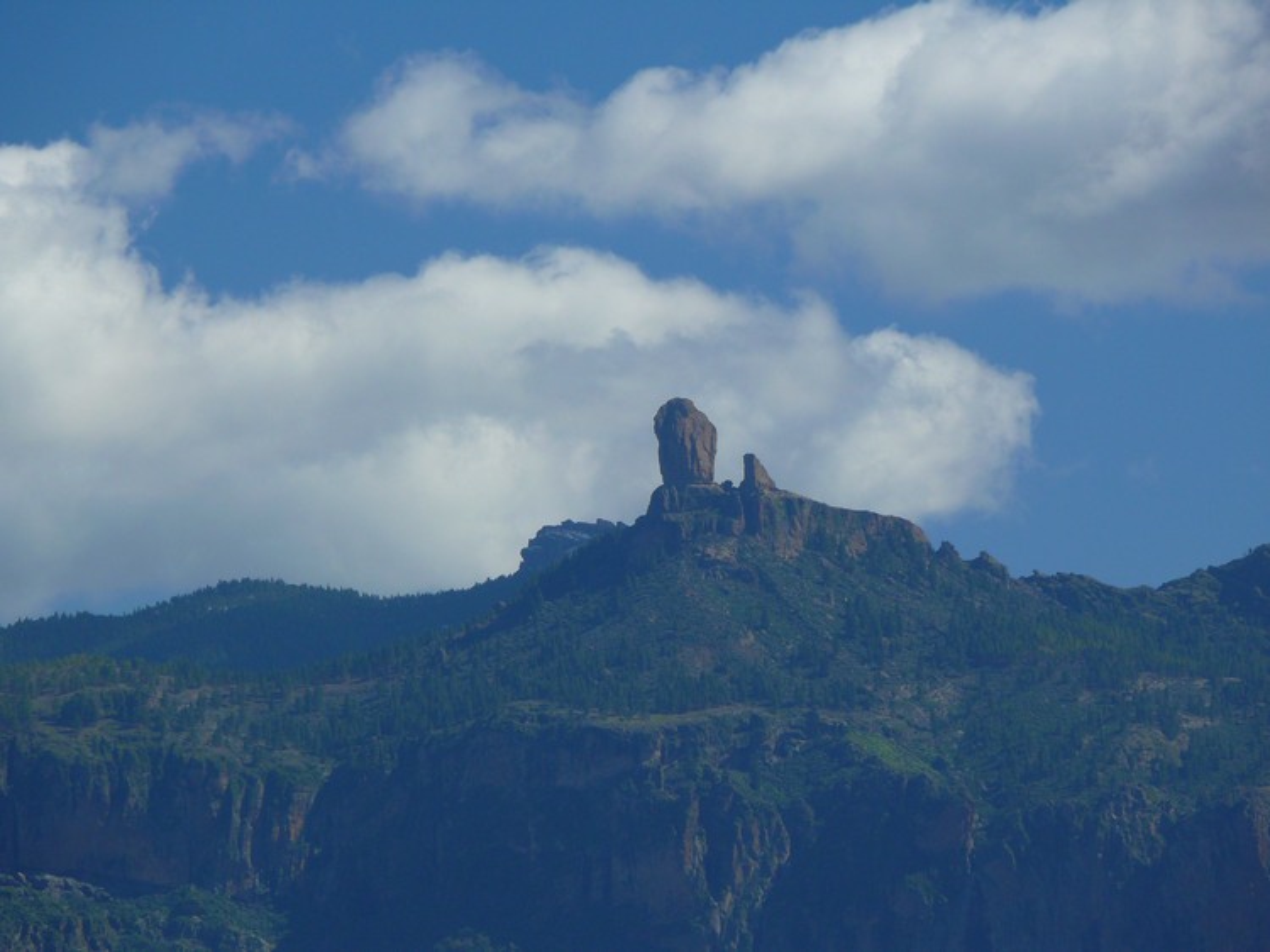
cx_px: 635
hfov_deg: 4.7
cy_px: 476
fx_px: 15404
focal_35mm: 420
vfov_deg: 3.5
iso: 100
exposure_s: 1/250
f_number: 5.6
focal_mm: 88.8
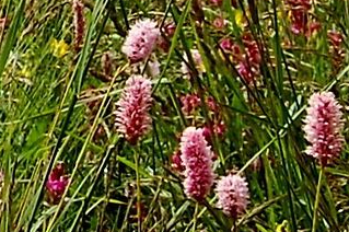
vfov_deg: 4.0
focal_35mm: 339
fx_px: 3283
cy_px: -316
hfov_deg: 5.8
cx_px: -566
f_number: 10
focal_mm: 30
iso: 250
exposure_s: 1/250
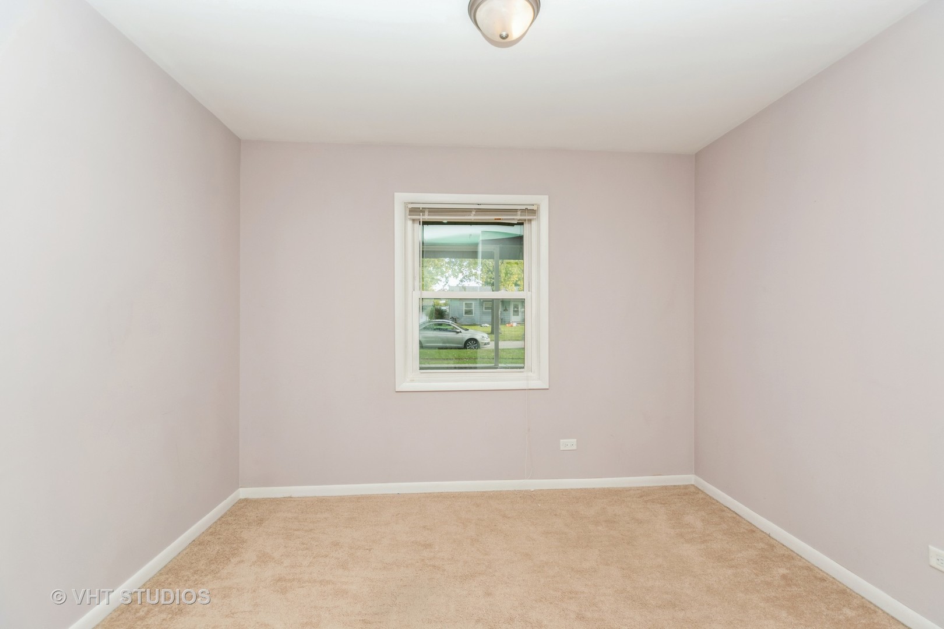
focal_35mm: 15
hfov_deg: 100.4
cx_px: 472
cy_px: 314
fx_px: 393
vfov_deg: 77.3
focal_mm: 10
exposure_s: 1/200
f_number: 4
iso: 200
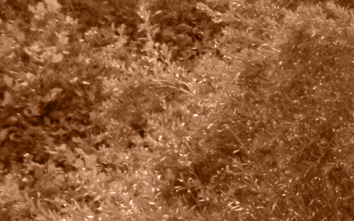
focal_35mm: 577
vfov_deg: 2.3
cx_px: 512
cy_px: 502
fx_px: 5567
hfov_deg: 3.6
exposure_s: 1/160
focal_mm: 23.2
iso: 400
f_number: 4.7
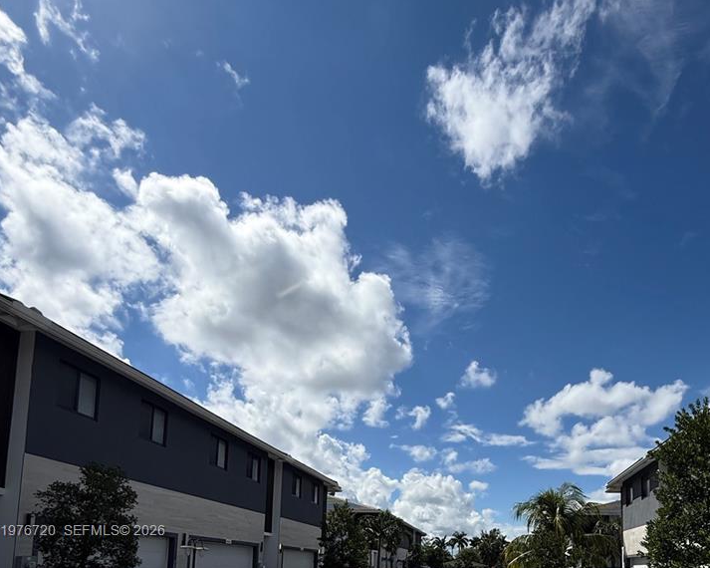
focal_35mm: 23
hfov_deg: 71.8
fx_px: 483
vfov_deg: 52.0
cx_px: 429
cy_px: 532
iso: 50
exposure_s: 1/6173
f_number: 2.2
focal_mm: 2.22
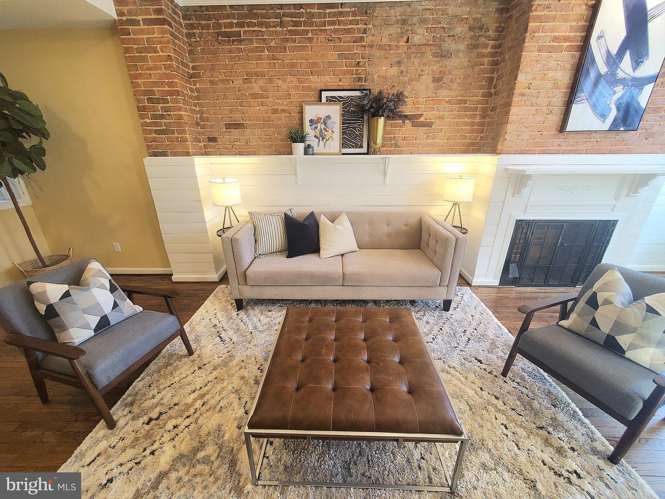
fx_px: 250
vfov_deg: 89.9
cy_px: 250
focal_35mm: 13
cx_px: 332
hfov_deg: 106.2
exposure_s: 1/60.2
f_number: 2.2
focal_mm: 1.8
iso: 160
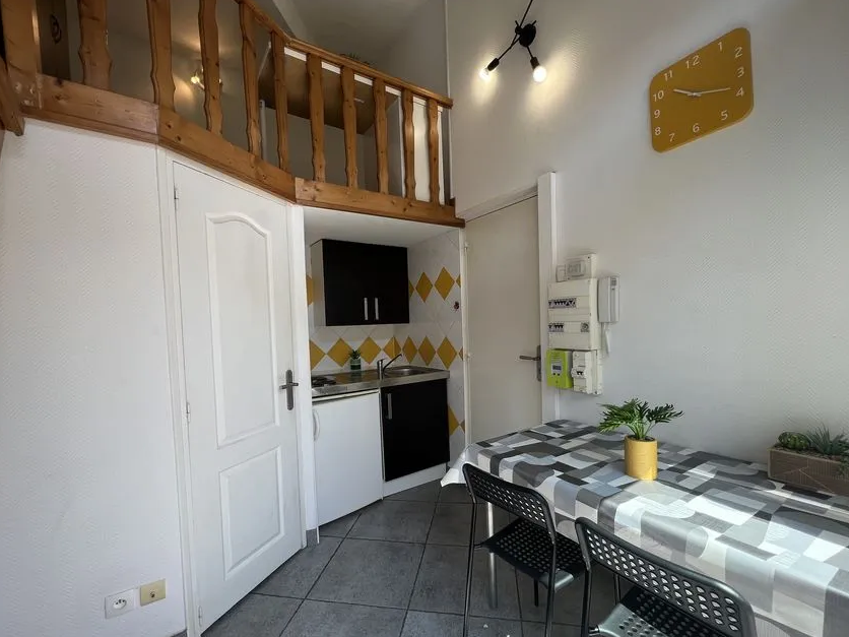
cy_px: 339
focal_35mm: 14
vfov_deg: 85.6
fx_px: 343
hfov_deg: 102.1
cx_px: 428
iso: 32
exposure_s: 1/150
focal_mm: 1.57
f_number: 1.8
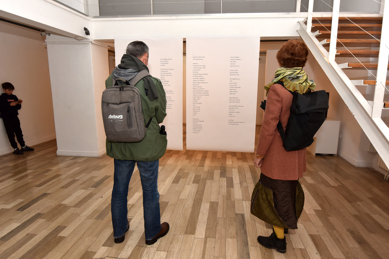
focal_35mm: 21
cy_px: 127
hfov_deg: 81.2
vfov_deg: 59.5
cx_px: 199
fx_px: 227
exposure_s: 1/160
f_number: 7.1
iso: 1000
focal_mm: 20
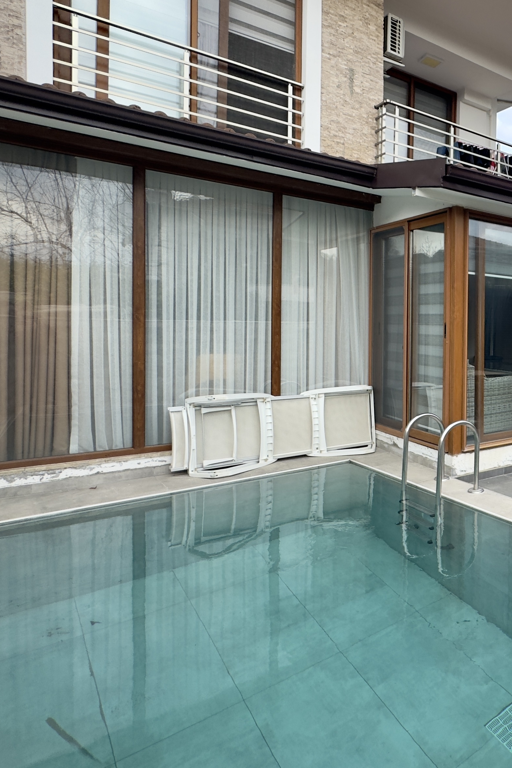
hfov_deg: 41.4
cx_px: 558
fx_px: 533
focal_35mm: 25
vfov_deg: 71.3
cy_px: 346
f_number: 2.2
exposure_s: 1/605
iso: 40
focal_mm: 2.22
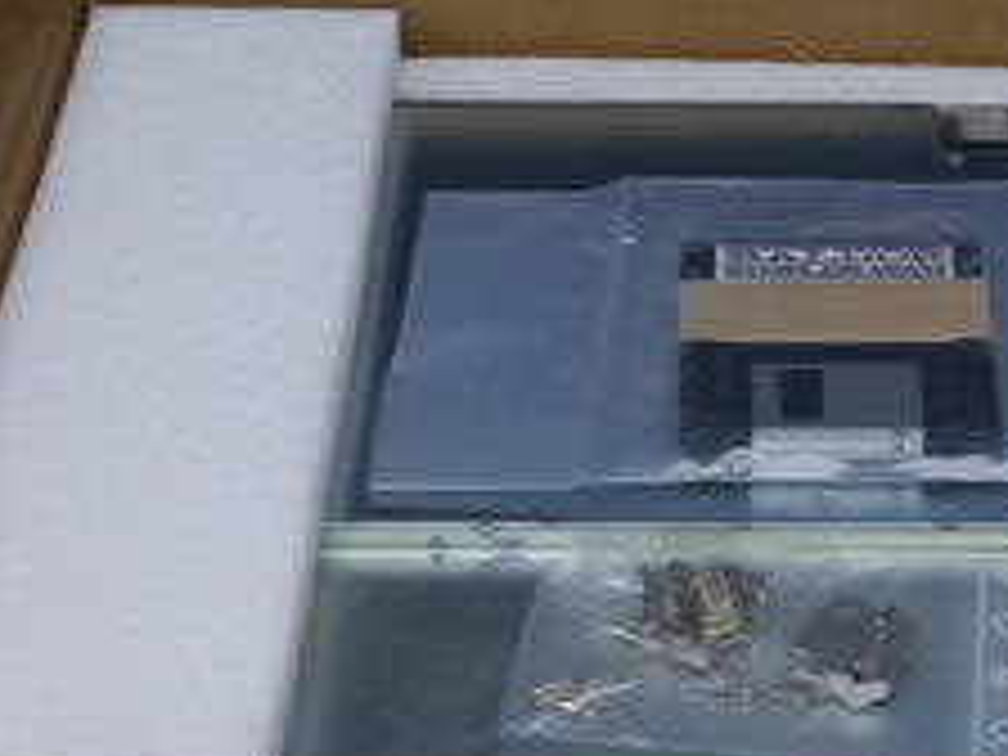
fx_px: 3116
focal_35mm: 107
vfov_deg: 13.8
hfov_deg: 18.3
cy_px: 454
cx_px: 752
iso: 400
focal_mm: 30
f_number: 7.1
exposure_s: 1/60
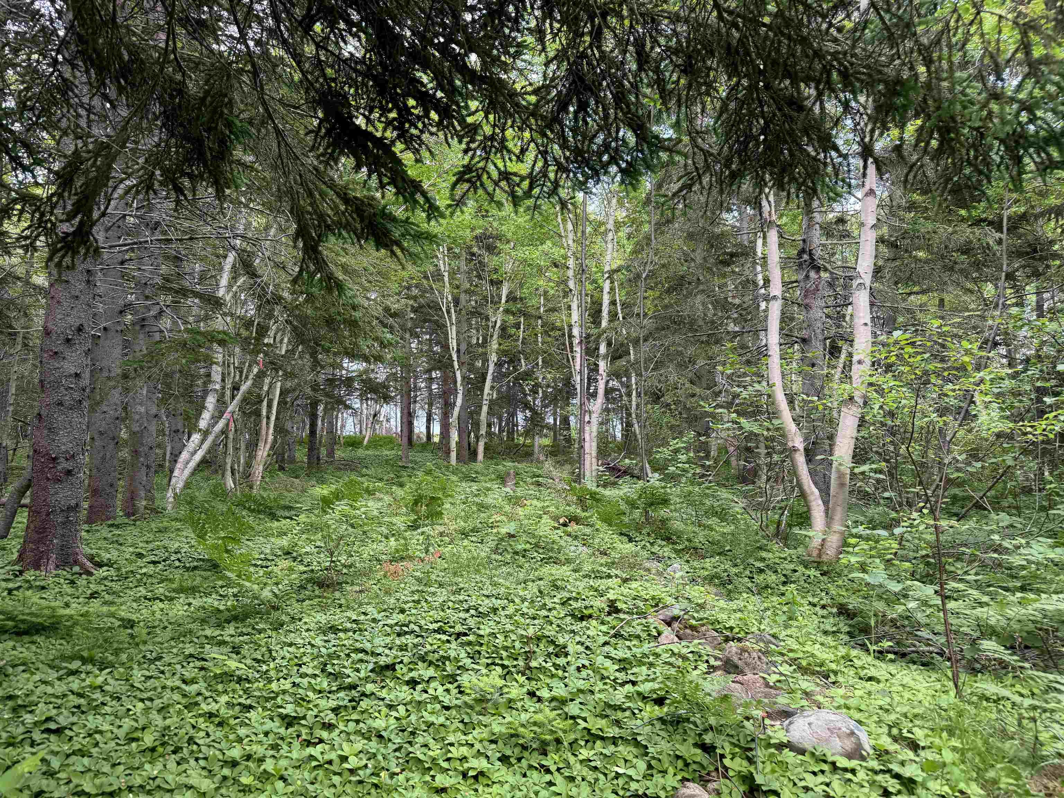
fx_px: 738
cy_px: 399
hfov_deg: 71.6
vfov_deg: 56.8
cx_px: 532
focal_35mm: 24
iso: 80
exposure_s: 1/121
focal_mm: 6.76
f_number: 1.78
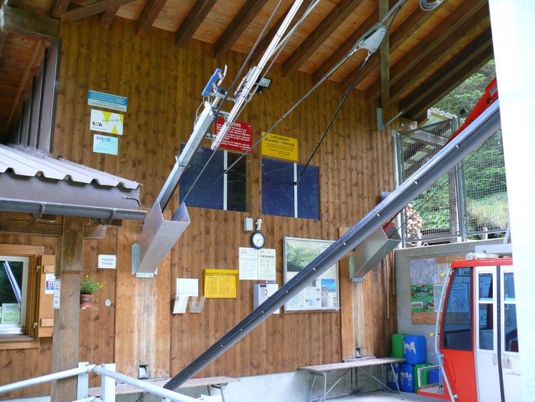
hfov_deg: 52.6
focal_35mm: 35
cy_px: 201
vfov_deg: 40.7
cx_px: 268
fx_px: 541
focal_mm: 7.4
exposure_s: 1/60
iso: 100
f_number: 2.8
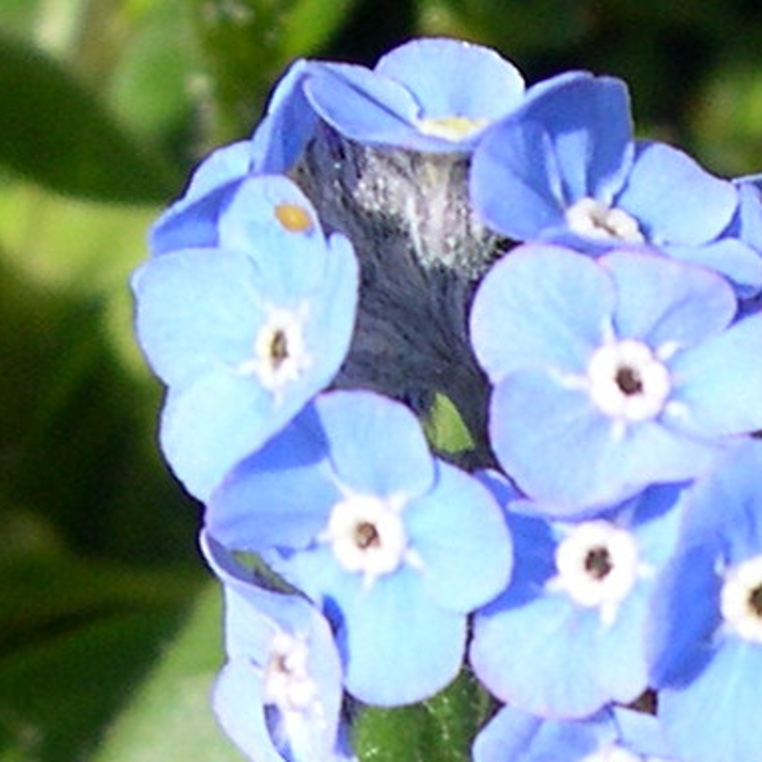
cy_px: 907
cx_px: 49
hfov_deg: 11.6
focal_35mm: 149
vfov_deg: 11.5
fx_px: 3711
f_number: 7.6
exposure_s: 1/192
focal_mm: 8
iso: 100
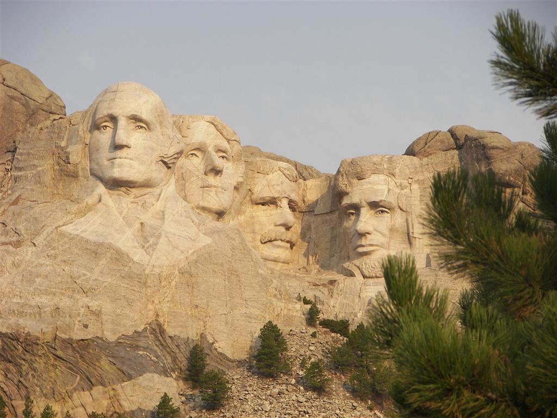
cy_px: 209
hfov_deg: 9.3
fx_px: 3427
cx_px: 278
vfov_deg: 7.0
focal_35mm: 213
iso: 64
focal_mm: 35.3
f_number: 3.6
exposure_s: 1/640
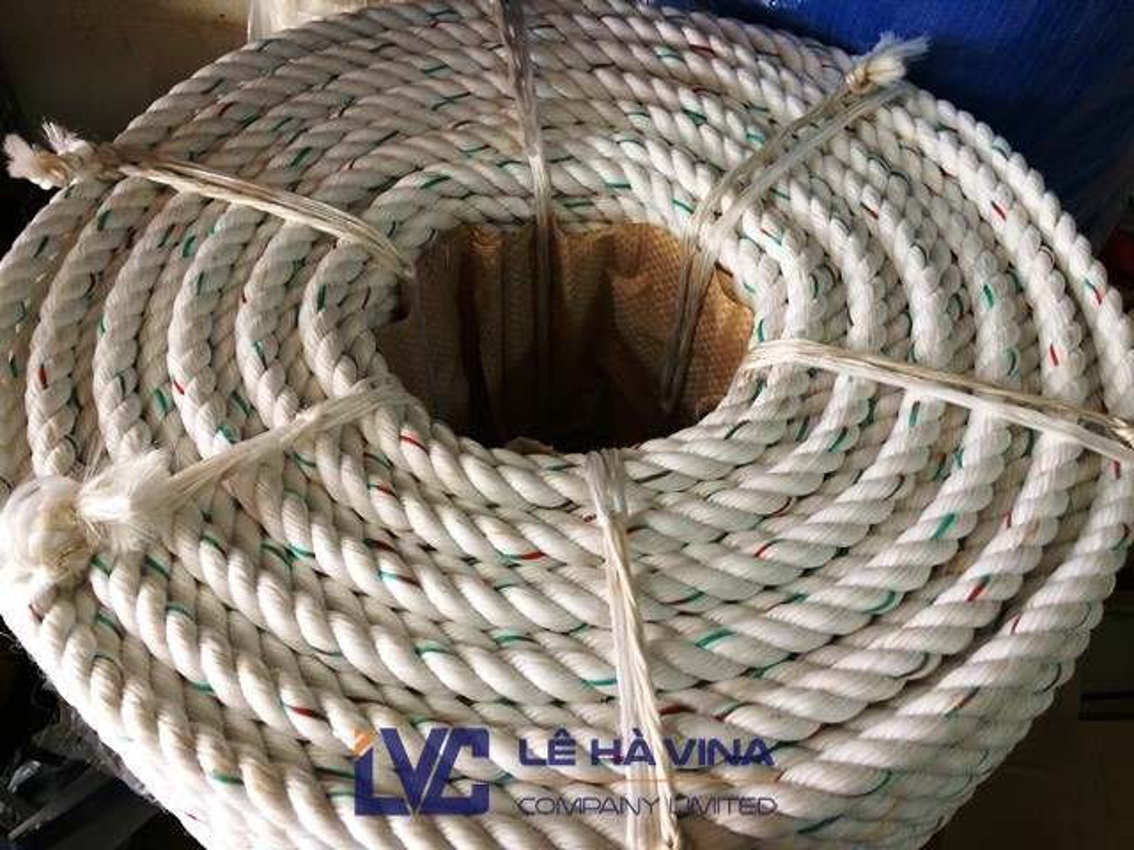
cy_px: 425
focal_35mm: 29
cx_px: 567
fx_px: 950
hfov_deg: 61.7
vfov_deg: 48.2
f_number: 2.2
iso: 200
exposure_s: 1/33
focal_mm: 4.15
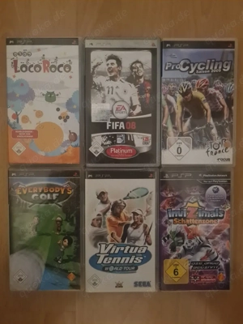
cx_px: 122
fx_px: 243
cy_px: 162
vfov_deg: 67.3
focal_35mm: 26
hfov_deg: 53.1
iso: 1000
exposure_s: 1/25
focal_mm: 5.4
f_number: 1.8
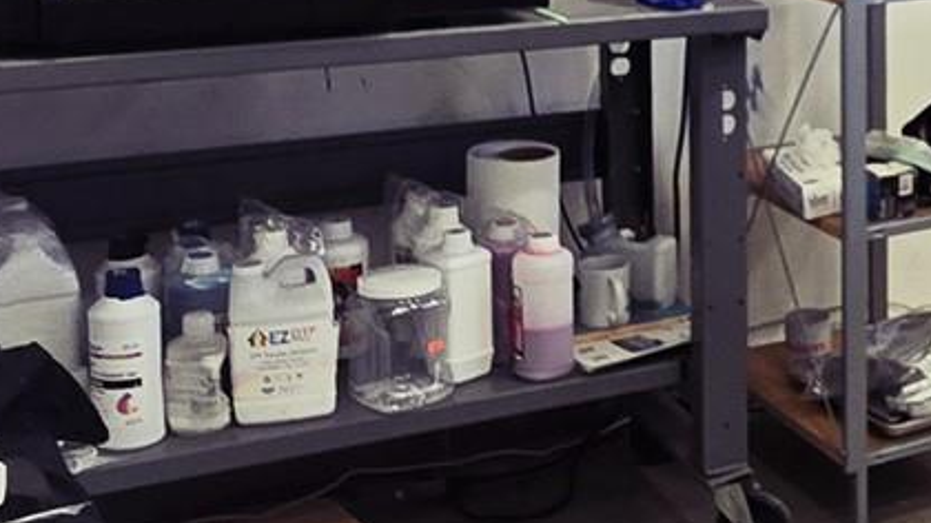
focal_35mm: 69
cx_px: 1190
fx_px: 1703
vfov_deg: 16.9
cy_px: -66
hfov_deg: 26.3
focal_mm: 2.2
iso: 50
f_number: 2.2
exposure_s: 1/60
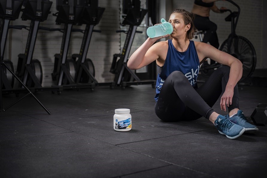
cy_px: 89
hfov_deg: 39.6
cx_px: 134
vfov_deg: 27.0
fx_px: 371
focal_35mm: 50
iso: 50
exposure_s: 1/160
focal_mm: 50
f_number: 3.2
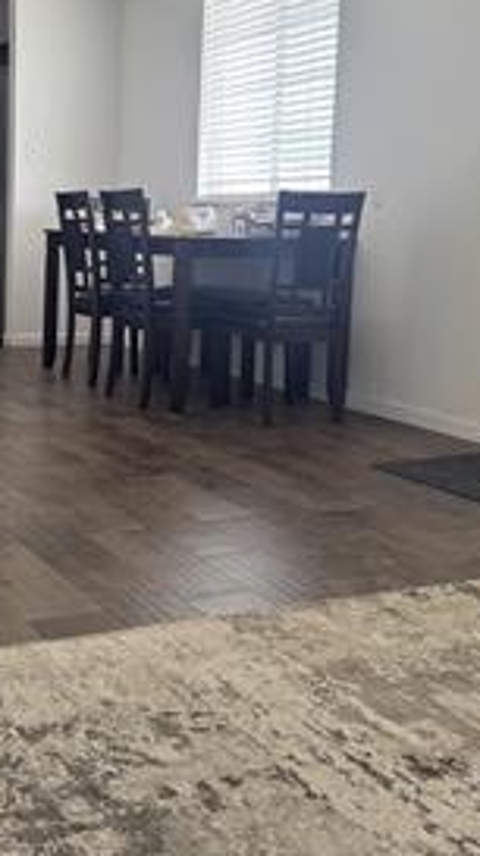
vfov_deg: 44.3
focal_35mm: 46
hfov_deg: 25.4
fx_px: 1044
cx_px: 88
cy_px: 329
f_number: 1.78
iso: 200
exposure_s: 1/101
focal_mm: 6.76
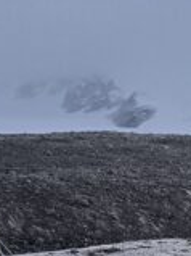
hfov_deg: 9.9
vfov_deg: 13.1
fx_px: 1090
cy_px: 291
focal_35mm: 148
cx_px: 185
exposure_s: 1/180
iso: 200
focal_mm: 6.3
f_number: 1.7
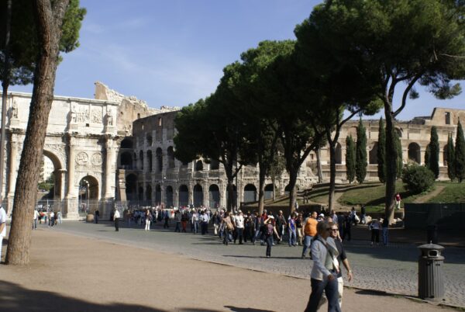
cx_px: 232
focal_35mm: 42
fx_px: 543
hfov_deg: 46.3
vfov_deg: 32.0
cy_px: 156
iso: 100
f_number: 11
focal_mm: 28
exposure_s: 1/100
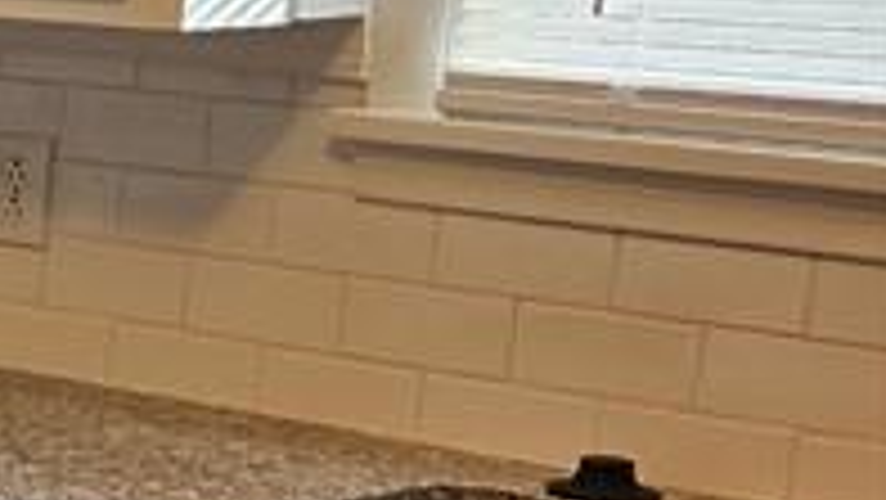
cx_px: -1408
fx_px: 3055
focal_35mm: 130
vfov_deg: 9.3
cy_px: 342
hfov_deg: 12.2
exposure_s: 1/120
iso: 160
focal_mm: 6.3
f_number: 1.7
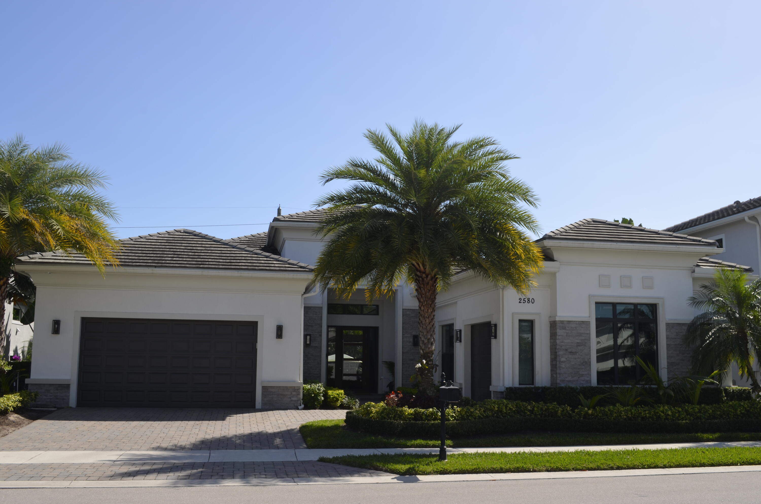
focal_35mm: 36
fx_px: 759
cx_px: 380
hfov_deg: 53.2
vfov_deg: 36.7
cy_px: 252
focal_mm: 24
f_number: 9
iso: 100
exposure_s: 1/200
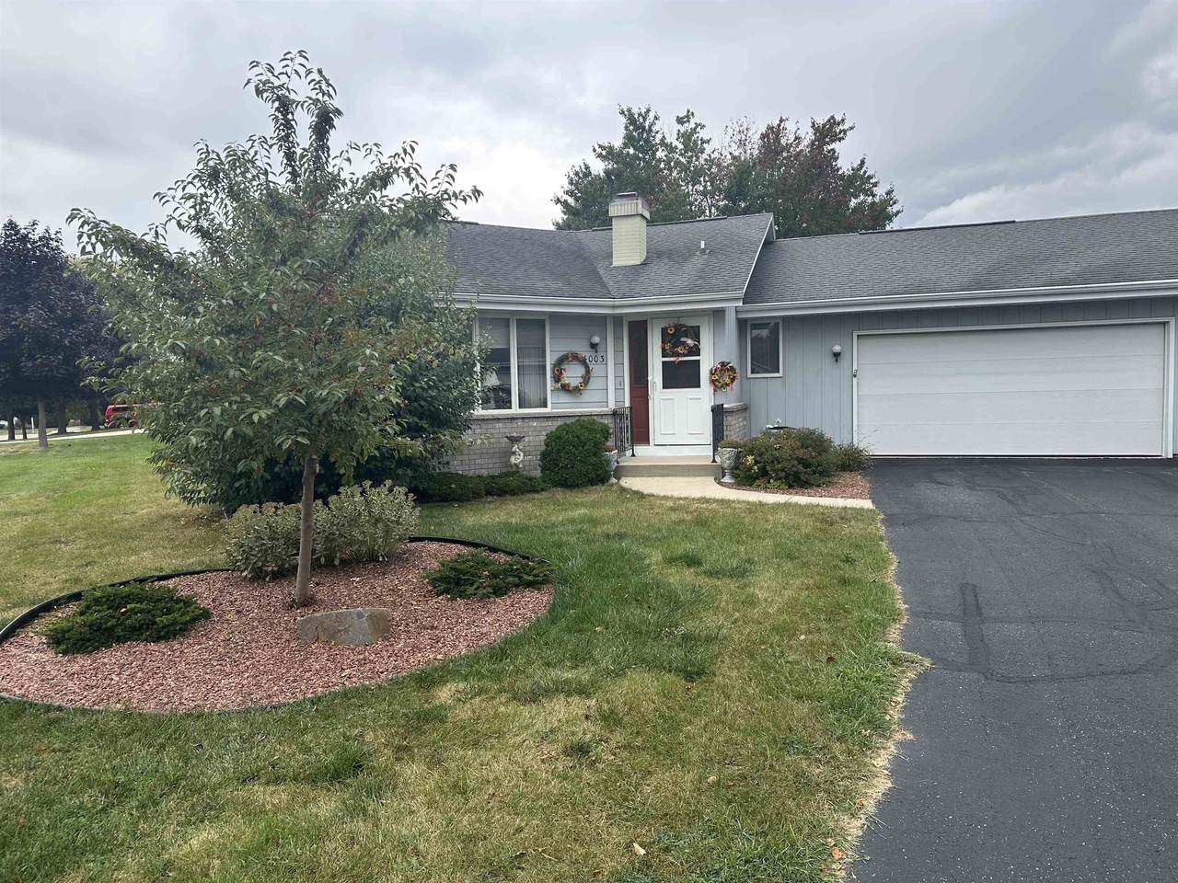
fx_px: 817
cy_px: 442
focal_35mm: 24
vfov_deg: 56.8
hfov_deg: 71.6
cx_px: 589
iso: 80
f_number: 1.78
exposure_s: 1/1040
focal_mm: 6.86
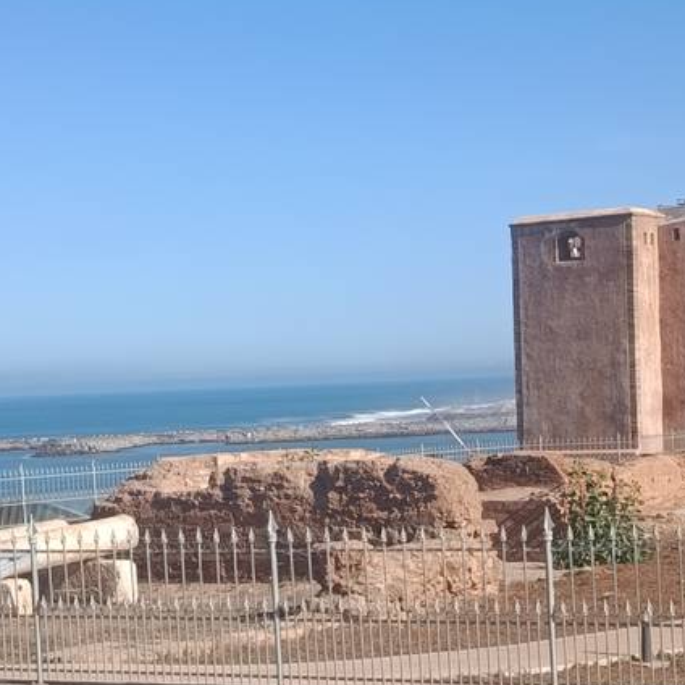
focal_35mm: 84
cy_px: 499
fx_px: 1881
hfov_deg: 20.6
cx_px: 307
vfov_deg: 20.5
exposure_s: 1/681
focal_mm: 5.24
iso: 50
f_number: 1.7
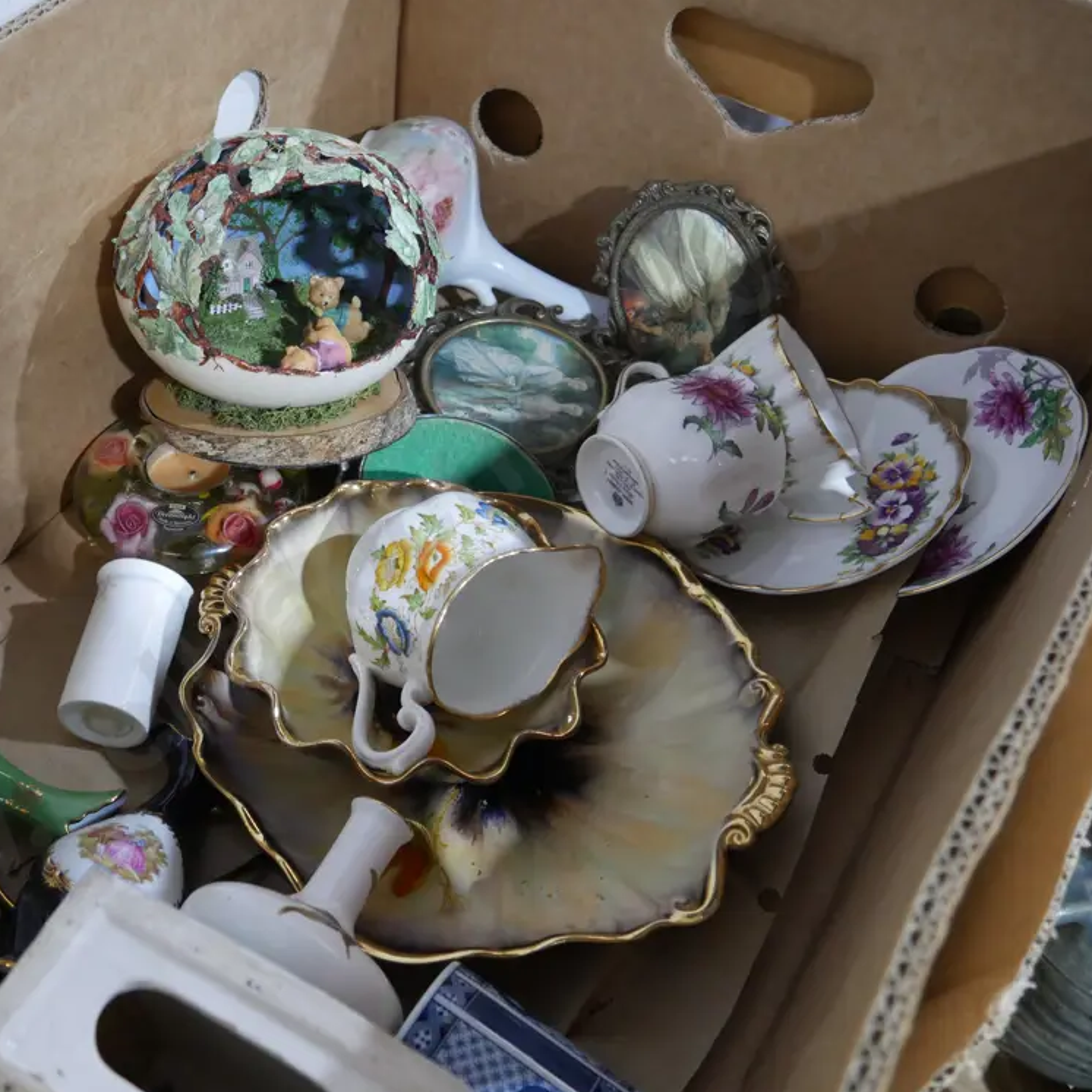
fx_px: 1213
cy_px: 560
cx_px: 369
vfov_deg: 48.4
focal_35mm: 34
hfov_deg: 47.7
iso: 1600
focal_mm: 14
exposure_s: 1/60
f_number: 3.5
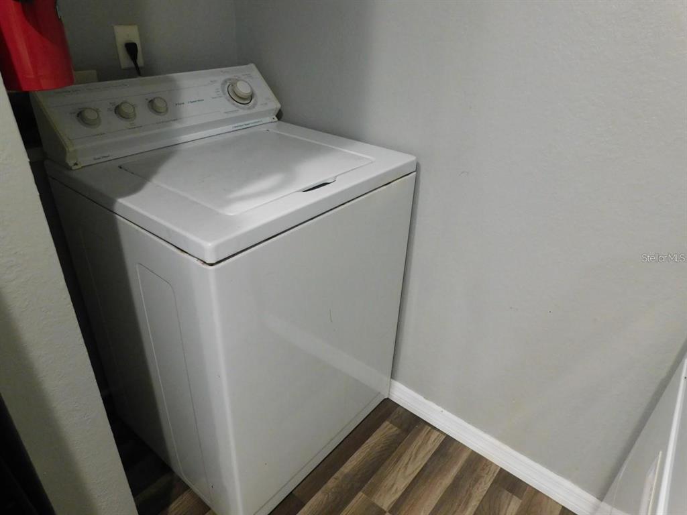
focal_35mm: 23
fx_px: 456
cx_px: 344
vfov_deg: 58.9
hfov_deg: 73.9
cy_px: 258
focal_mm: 4
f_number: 3
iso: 400
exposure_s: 1/25
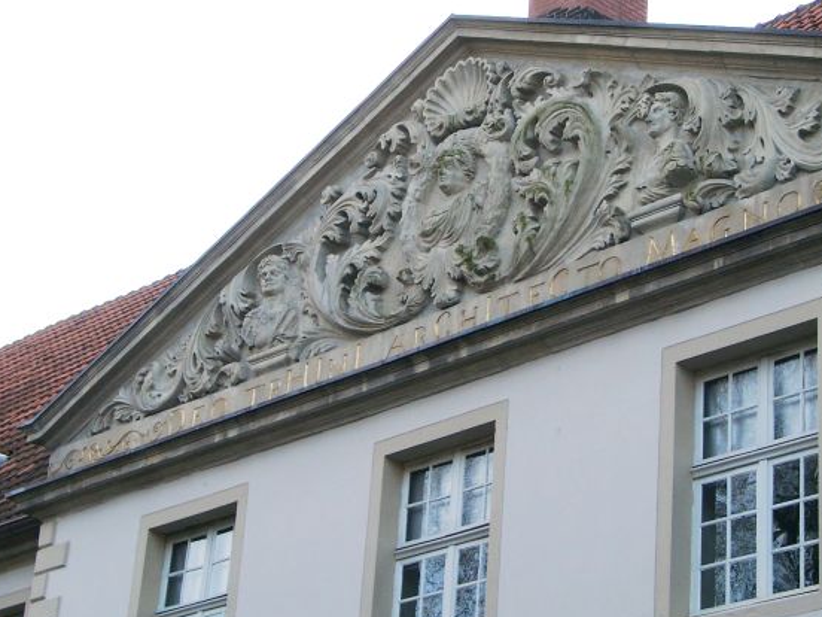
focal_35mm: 100
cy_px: 198
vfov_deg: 14.8
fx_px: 2375
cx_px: 463
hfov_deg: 19.6
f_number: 2.8
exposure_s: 1/235
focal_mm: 14.22
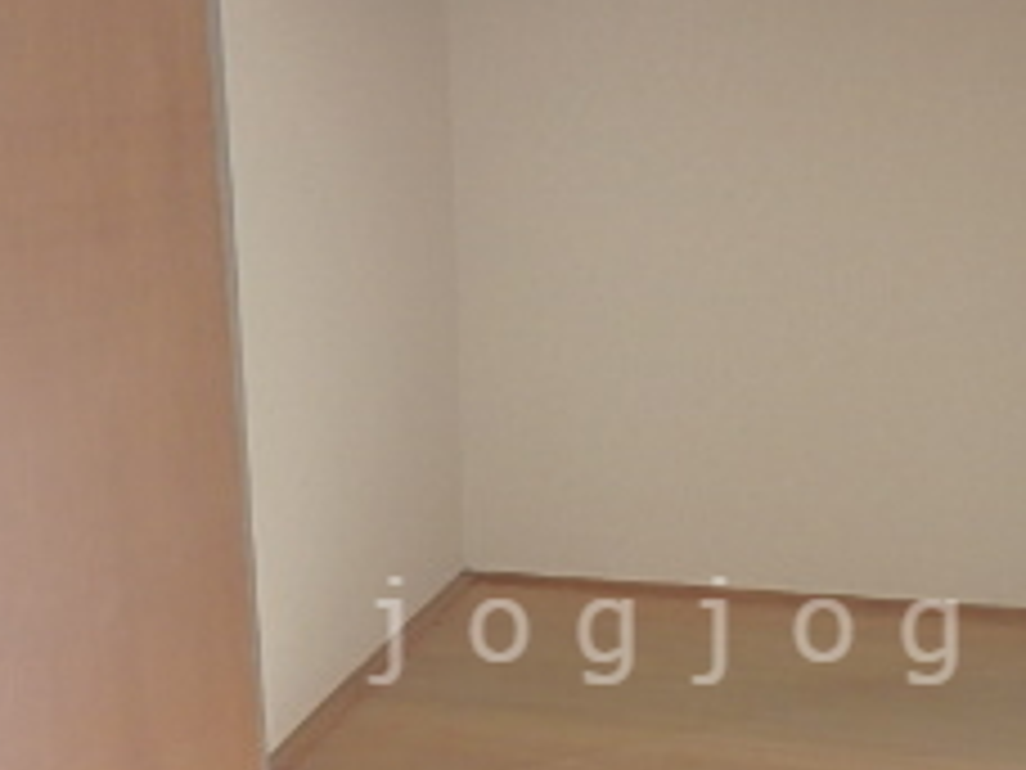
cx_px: 675
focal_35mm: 59
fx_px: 1749
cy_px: 630
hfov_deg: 32.5
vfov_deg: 24.4
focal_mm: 3.7
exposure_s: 1/60
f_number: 3.5
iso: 200
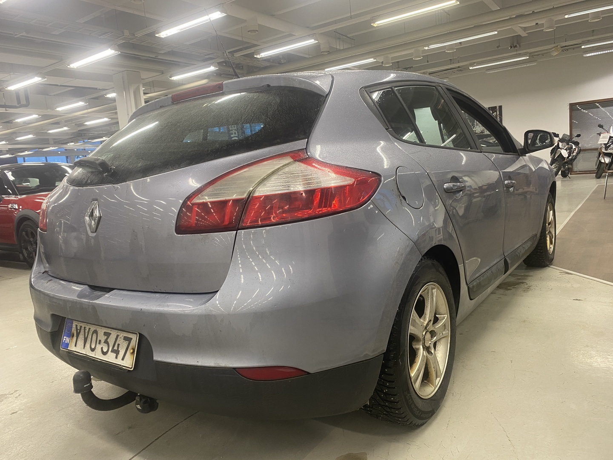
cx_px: 306
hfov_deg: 67.3
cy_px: 230
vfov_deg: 53.1
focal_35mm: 26
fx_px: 460
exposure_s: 1/50
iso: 80
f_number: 1.8
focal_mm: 4.25
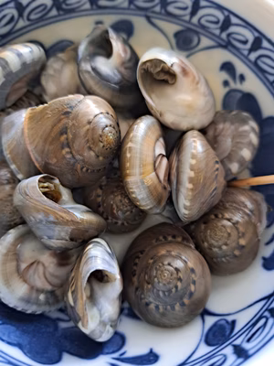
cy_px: 183
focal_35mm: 24
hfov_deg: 56.8
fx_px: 253
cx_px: 137
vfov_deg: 71.6
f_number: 1.8
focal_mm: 5.23
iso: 500
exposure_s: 1/33
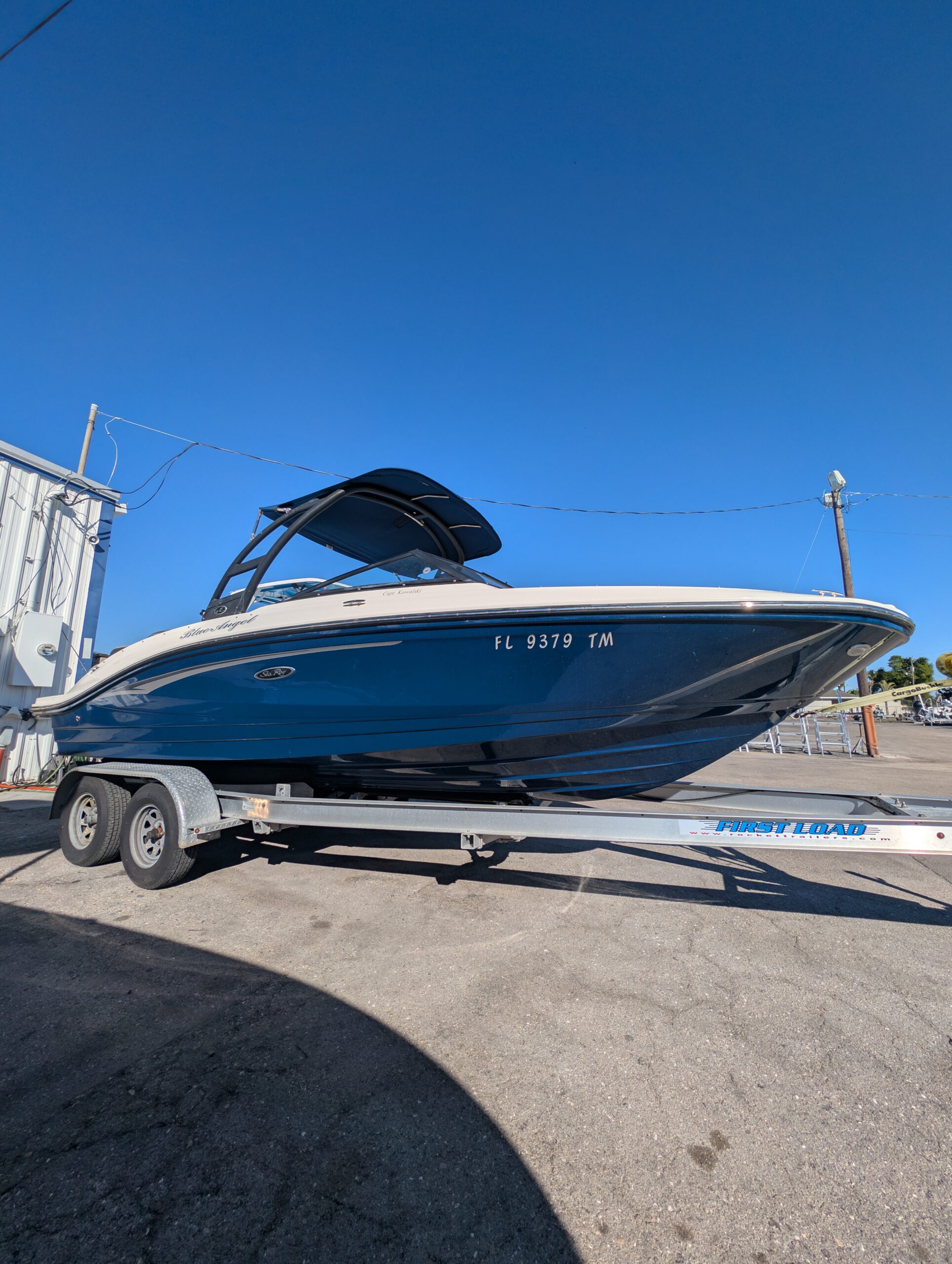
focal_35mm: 12
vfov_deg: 110.5
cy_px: 632
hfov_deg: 94.6
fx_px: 439
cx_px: 476
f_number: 1.95
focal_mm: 2.23
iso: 41
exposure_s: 1/4202
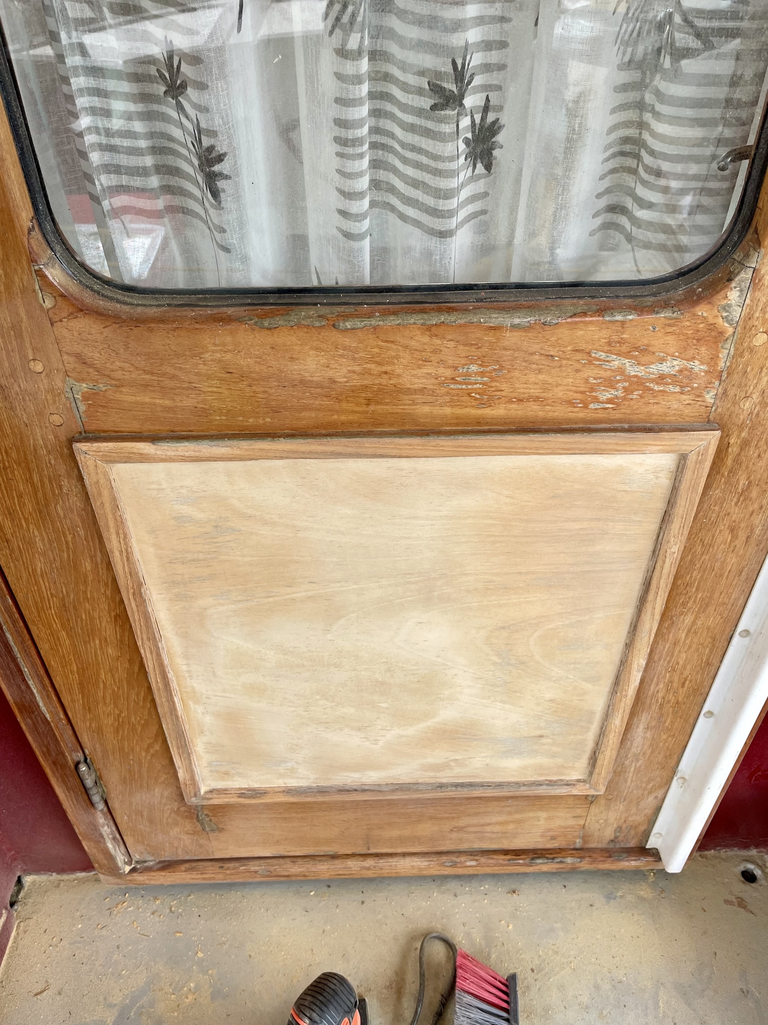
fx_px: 769
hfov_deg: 53.1
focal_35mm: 26
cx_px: 384
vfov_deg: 67.3
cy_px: 512
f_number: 1.6
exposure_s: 1/419
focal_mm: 4.2
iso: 32
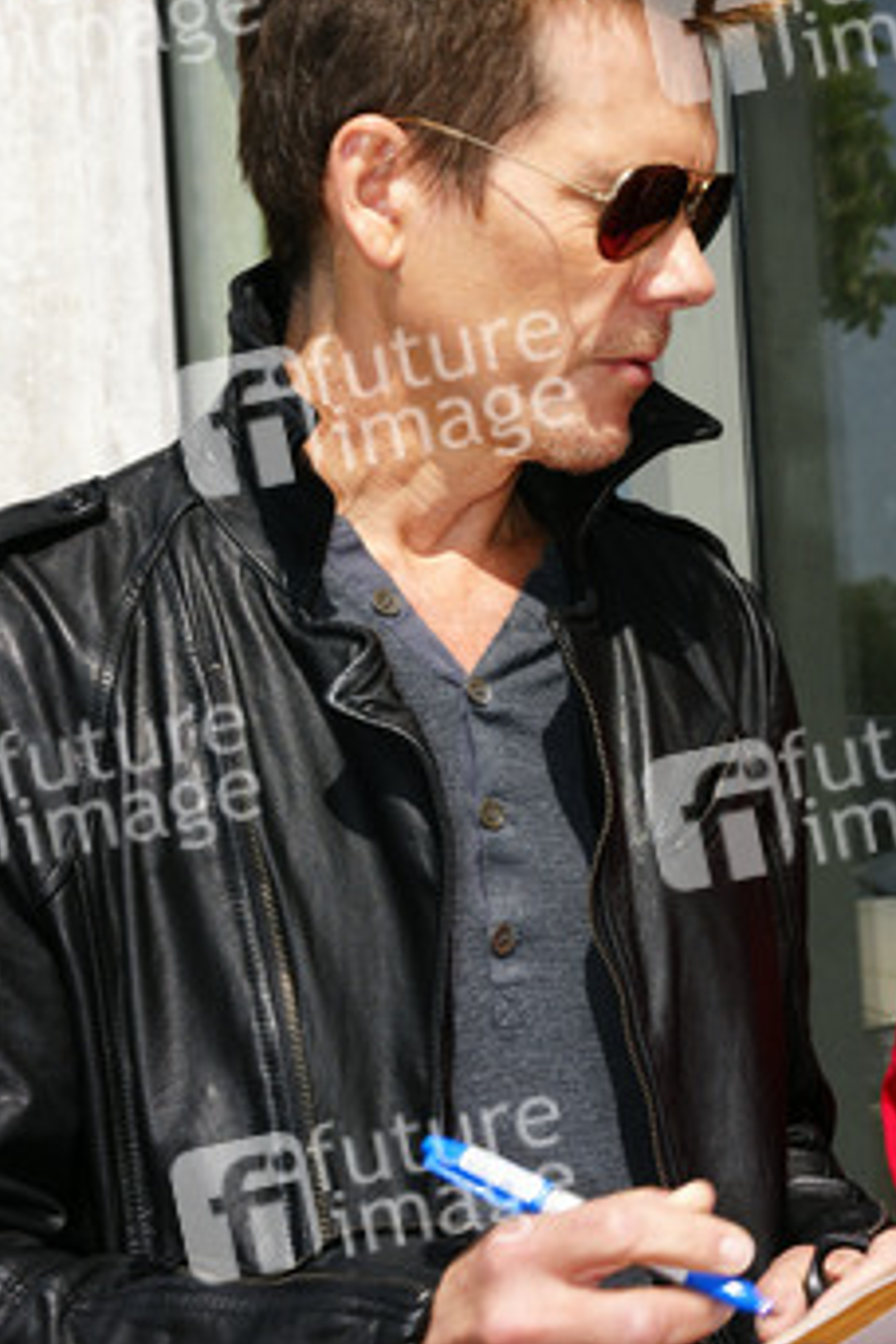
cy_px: 601
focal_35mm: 97
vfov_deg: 21.1
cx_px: 489
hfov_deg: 14.2
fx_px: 3606
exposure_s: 1/200
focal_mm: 55
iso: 400
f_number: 16
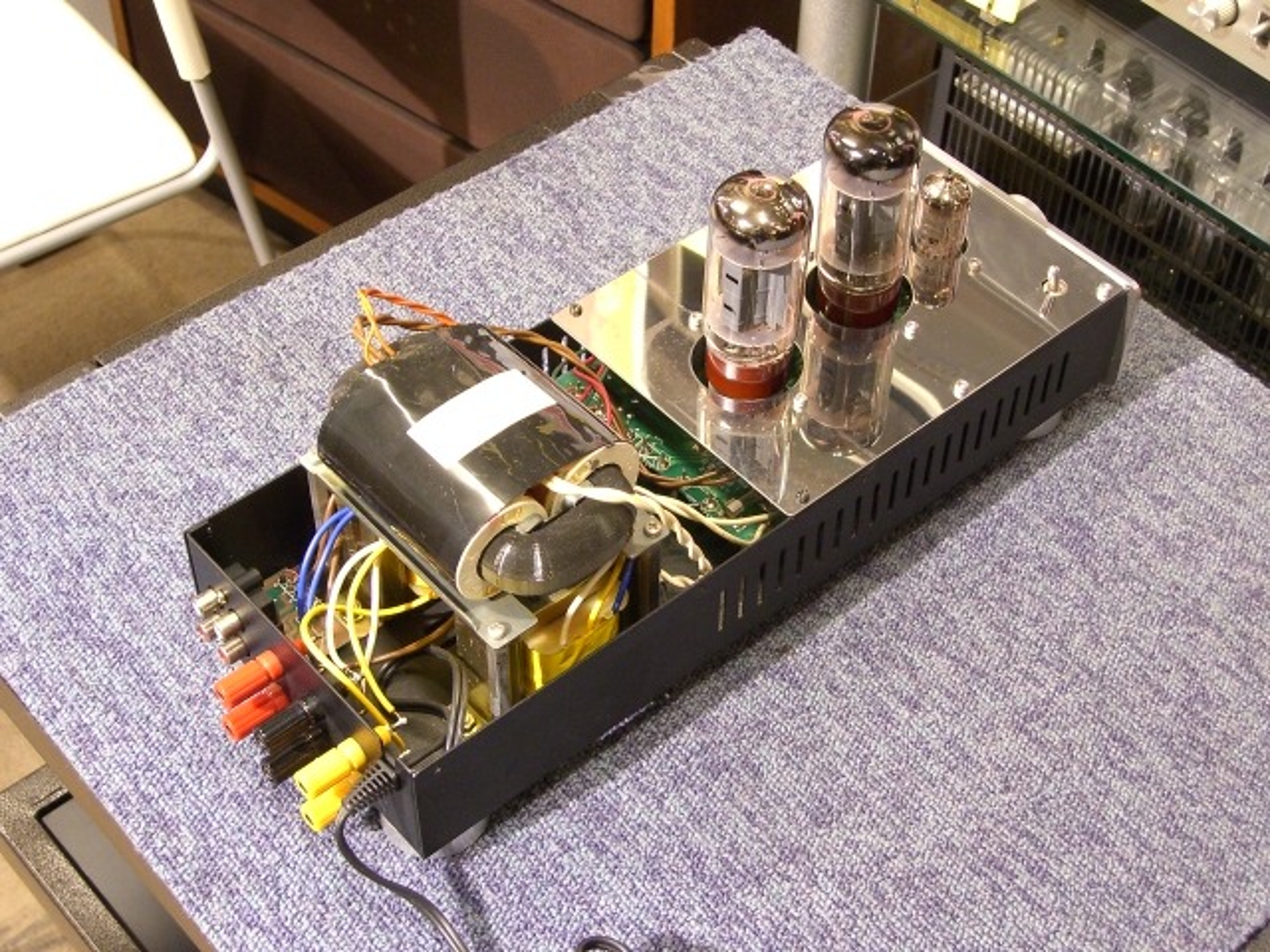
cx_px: 635
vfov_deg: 25.7
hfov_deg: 33.8
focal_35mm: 57
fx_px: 2091
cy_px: 476
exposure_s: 1/10
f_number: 3.6
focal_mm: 11.8
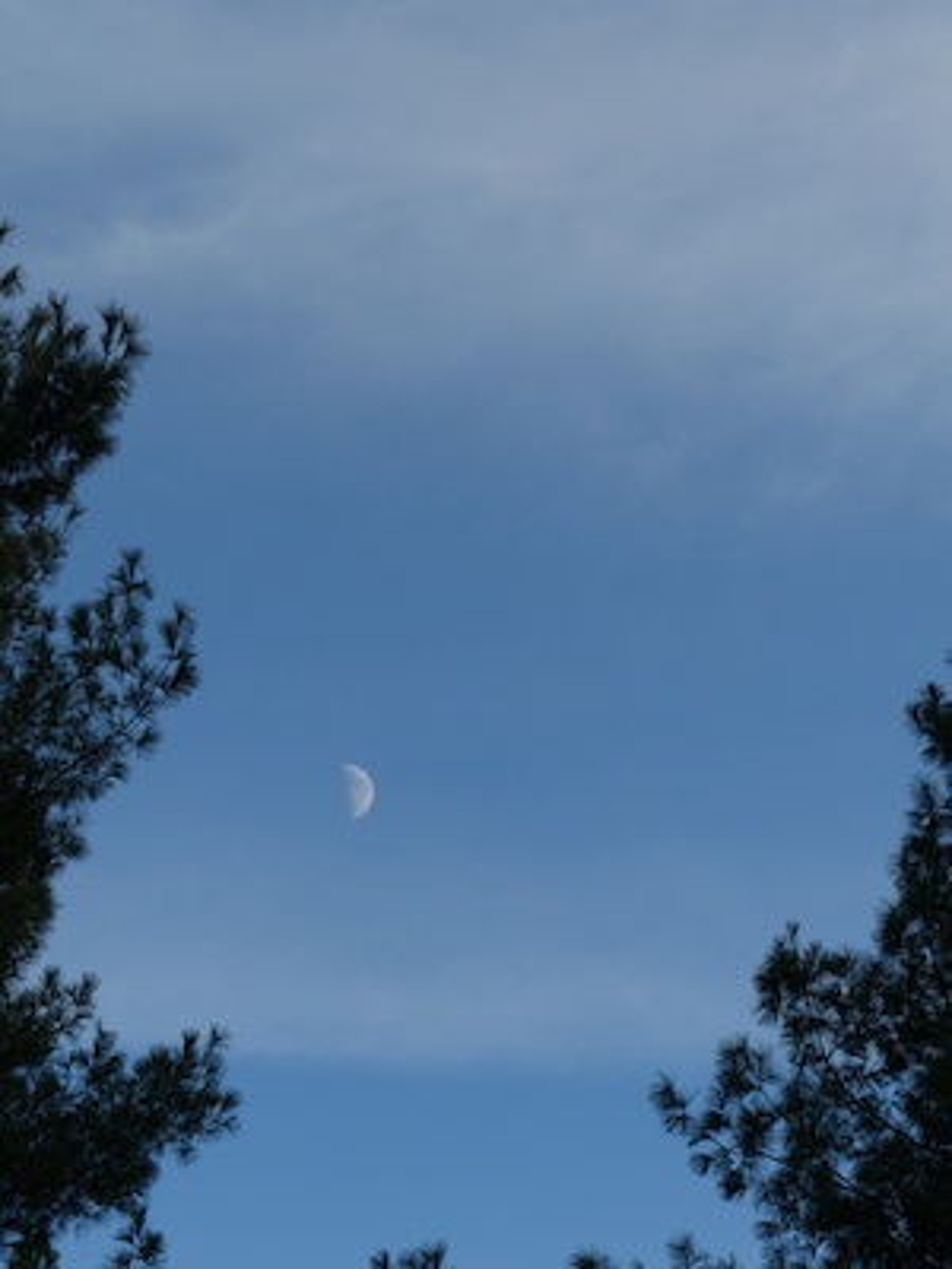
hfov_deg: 9.2
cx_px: 476
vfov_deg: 12.2
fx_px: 5940
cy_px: 634
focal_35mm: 162
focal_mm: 29.2
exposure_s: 1/250
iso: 100
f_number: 4
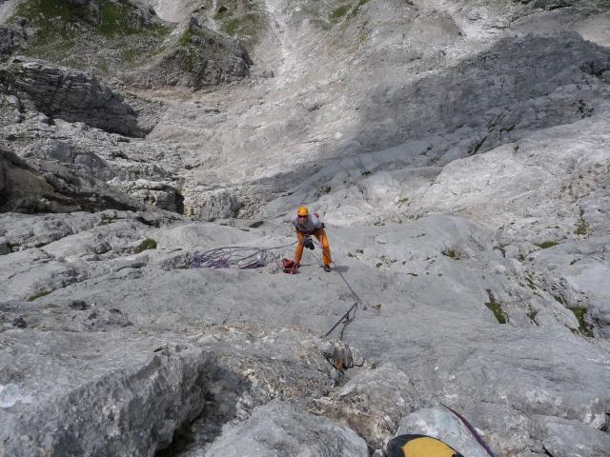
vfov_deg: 49.7
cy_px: 228
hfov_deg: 63.4
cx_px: 305
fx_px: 493
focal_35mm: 28
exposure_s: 1/500
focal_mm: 4.7
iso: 125
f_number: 8
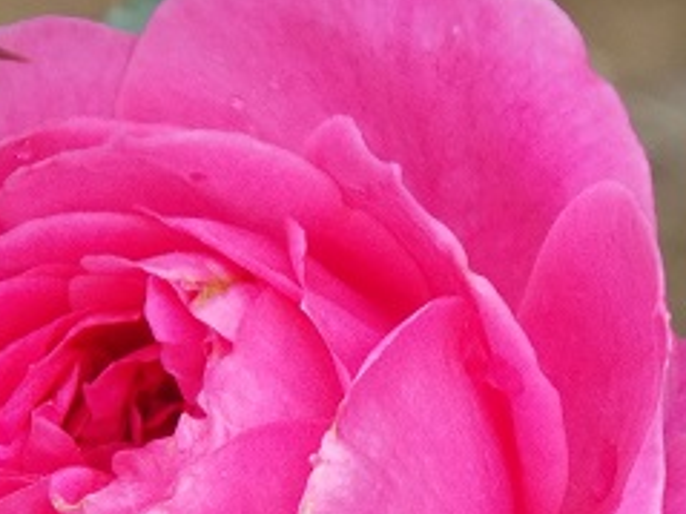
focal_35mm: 808
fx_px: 16004
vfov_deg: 1.8
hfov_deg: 2.5
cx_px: 230
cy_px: 448
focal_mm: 71.5
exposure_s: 1/25
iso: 400
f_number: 5.9
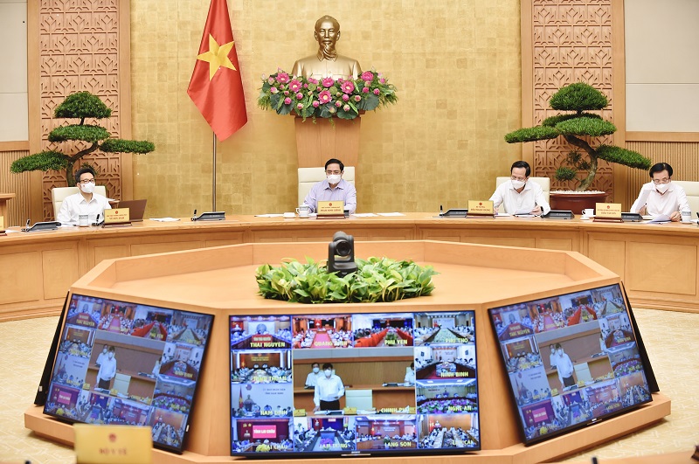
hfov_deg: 28.9
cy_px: 232
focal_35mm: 70
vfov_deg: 19.4
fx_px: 1357
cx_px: 350
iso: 800
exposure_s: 1/200
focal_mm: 70
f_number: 2.8
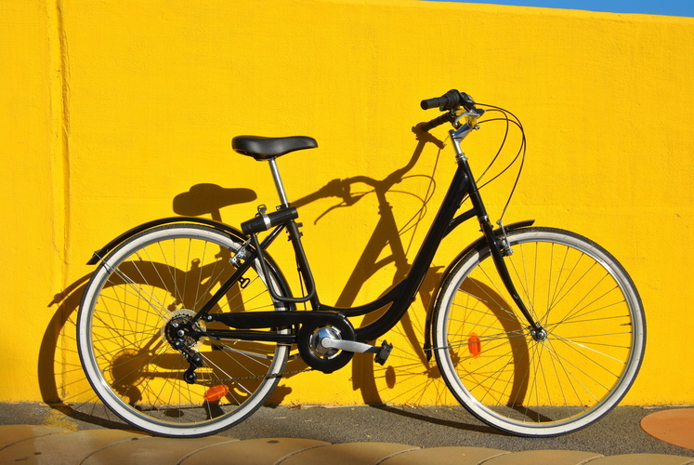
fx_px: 869
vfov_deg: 29.9
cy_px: 232
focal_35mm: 45
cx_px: 347
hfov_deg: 43.6
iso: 100
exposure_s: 1/320
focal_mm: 30
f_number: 9
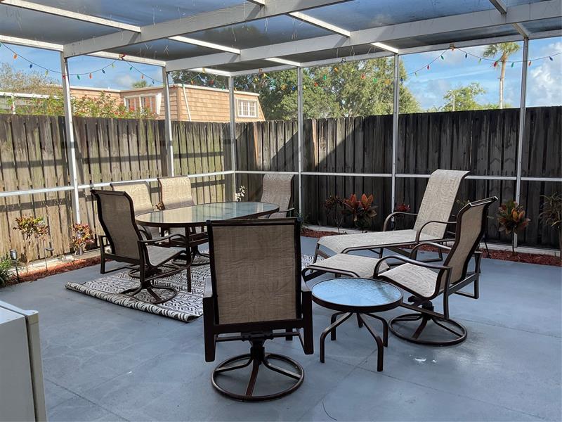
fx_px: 471
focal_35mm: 29
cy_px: 211
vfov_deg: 48.2
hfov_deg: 61.7
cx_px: 281
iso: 16
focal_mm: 3
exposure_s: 1/353
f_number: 1.8
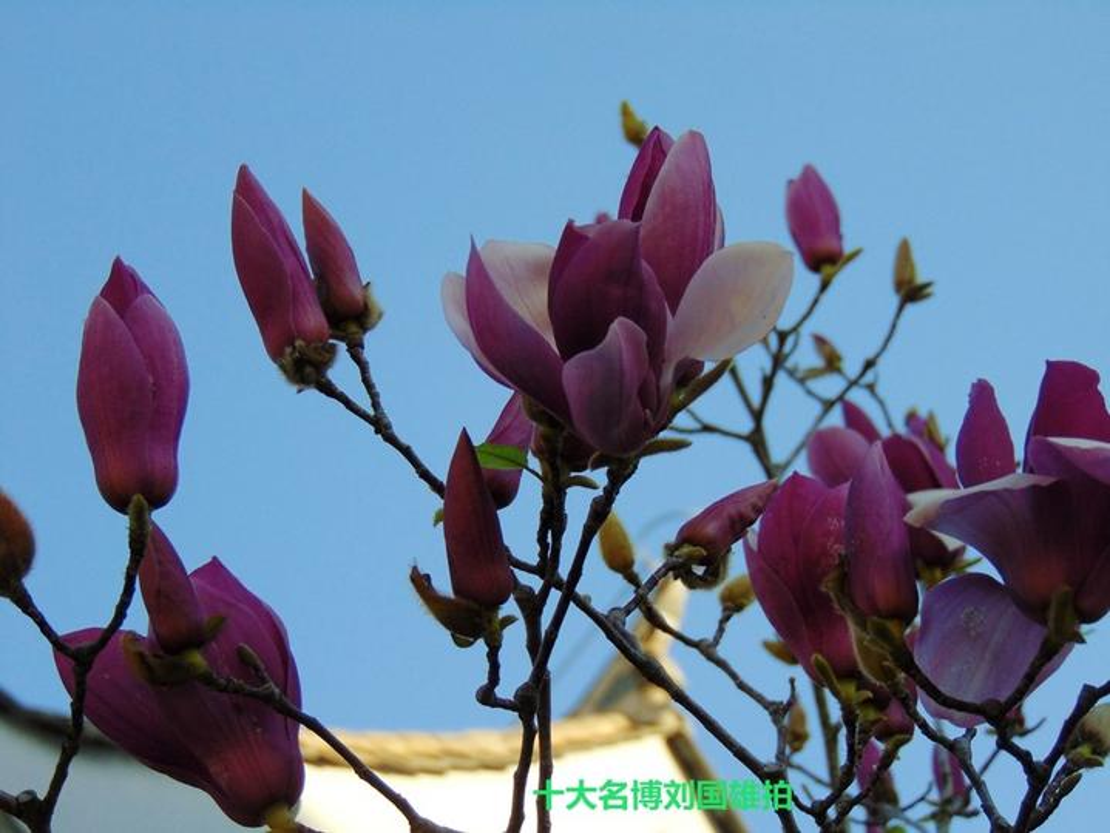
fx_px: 4267
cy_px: 416
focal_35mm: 133
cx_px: 555
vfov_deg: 11.2
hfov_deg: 14.8
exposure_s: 1/200
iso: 80
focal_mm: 23.9
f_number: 10.3
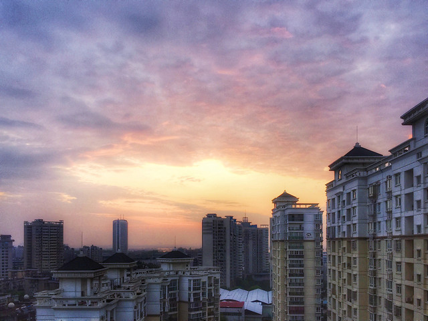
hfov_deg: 61.7
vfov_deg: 48.2
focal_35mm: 29
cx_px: 214
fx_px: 359
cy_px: 160
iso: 40
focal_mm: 4.15
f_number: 2.2
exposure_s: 1/100
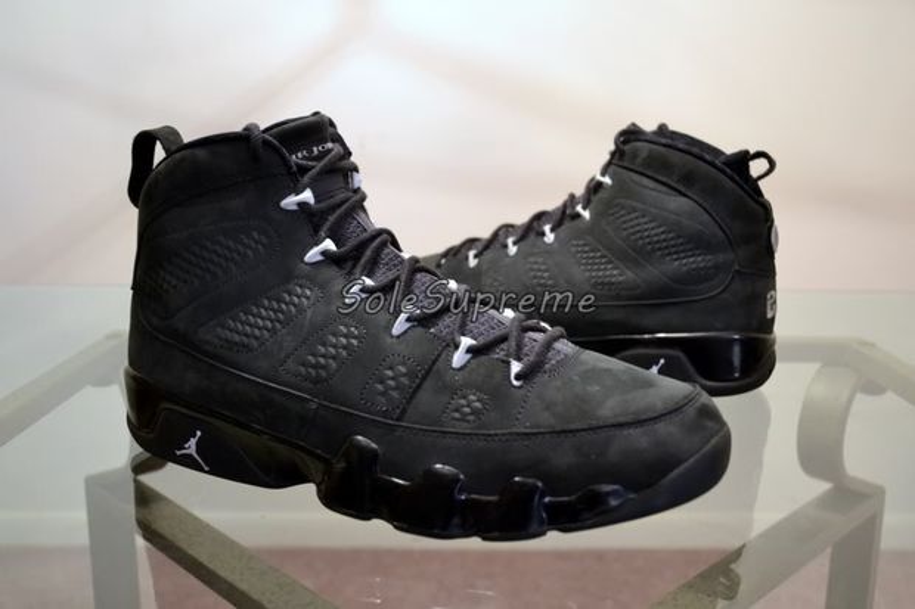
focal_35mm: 36
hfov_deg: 53.1
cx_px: 458
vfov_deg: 36.9
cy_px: 304
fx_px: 915
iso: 800
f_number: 3.8
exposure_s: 1/8
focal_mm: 24
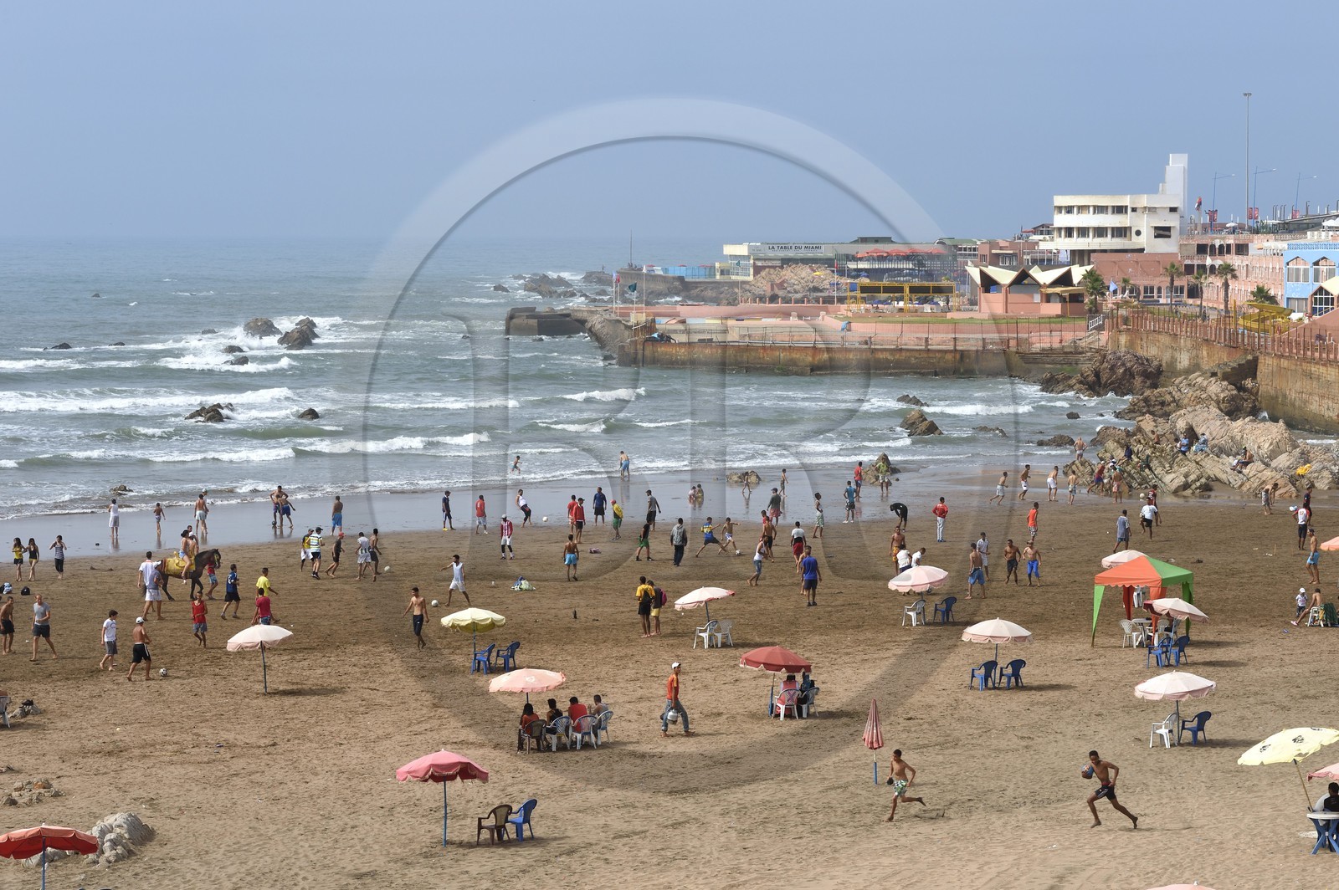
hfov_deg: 19.5
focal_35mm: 105
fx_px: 3902
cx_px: 670
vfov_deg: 13.0
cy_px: 445
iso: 200
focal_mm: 105
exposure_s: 1/250
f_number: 13
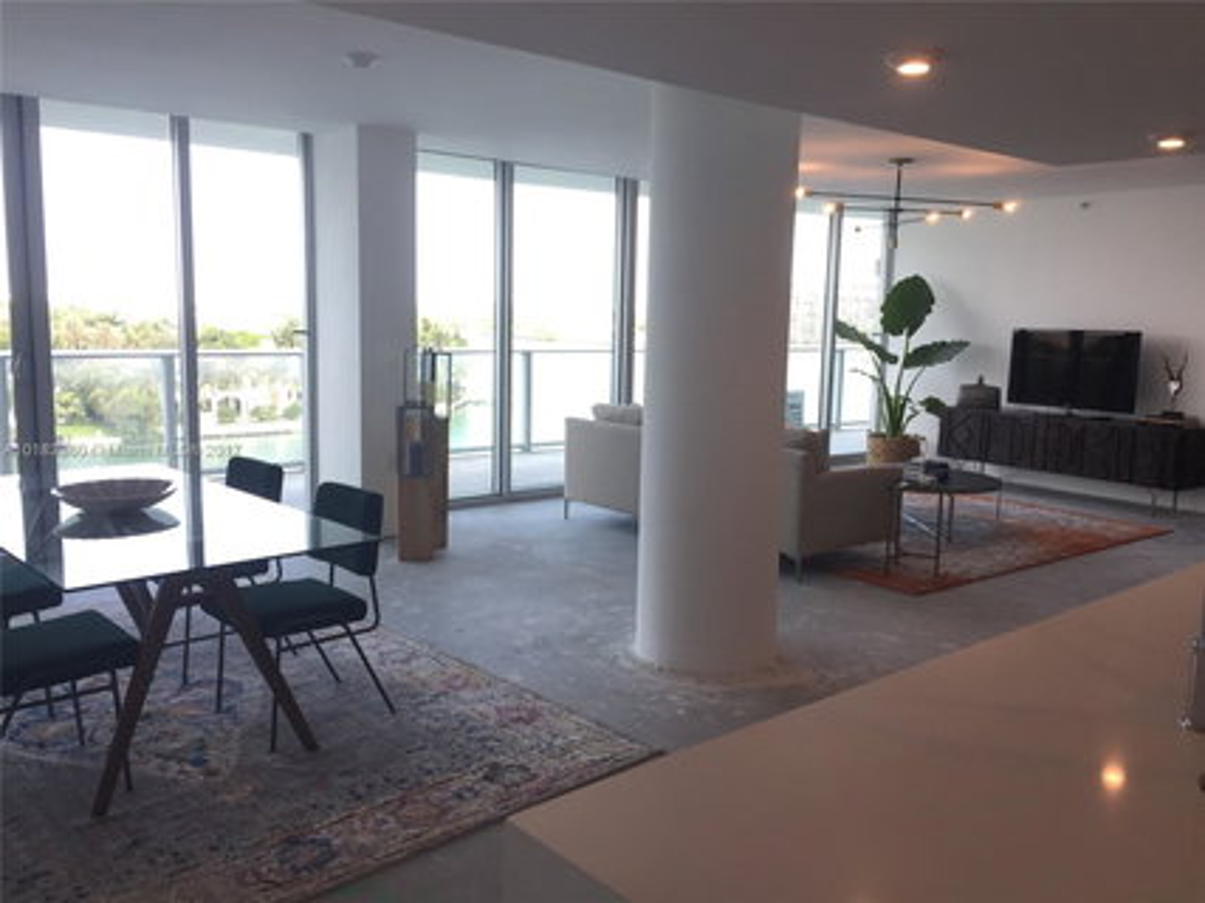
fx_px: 1009
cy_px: 452
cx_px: 602
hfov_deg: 61.7
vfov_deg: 48.2
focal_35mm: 29
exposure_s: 1/120
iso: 32
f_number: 2.2
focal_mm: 4.15
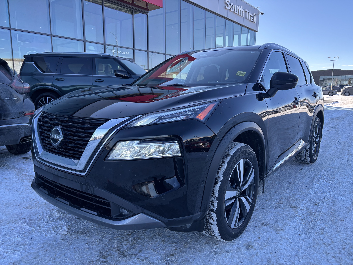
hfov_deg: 67.3
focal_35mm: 26
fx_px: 265
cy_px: 132
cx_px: 176
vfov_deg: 53.1
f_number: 1.6
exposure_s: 1/654
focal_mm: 5.96
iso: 50
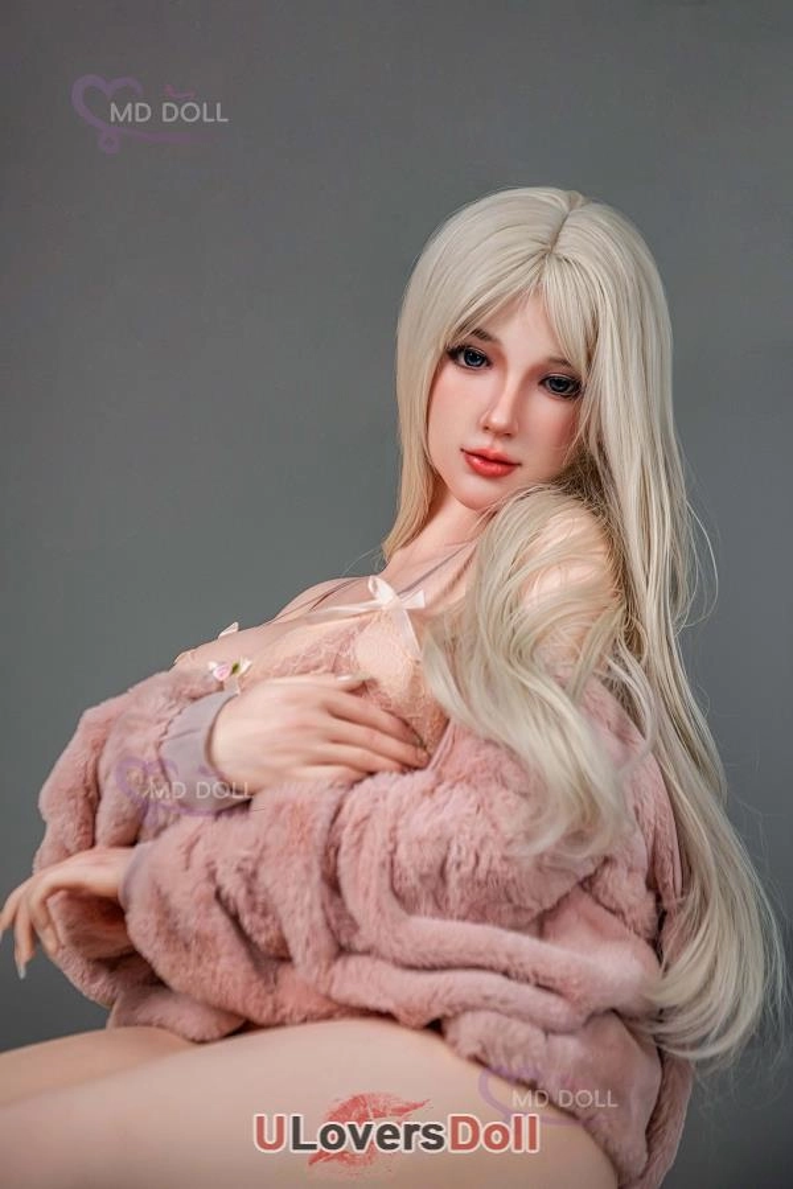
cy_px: 594
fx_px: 2048
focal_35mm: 62
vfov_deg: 32.4
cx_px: 396
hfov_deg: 21.9
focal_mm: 62
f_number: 3.2
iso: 1250
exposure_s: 1/250
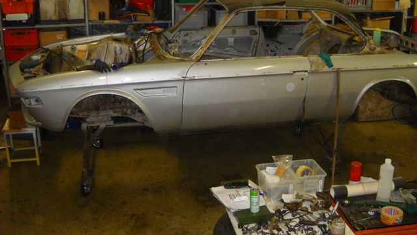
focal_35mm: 45
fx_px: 498
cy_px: 83
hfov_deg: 45.5
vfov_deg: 26.4
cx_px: 208
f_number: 3.1
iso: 200
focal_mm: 6.72
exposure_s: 1/30
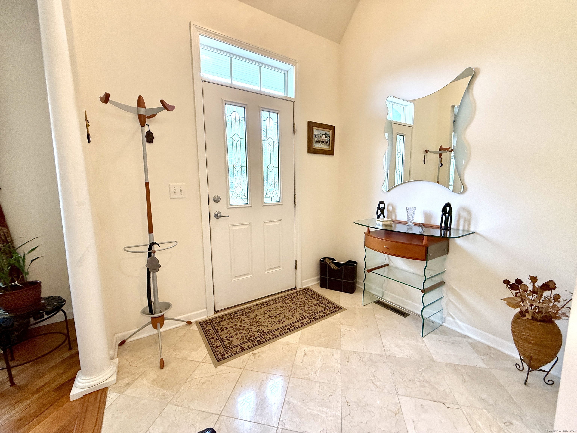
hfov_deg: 102.1
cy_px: 216
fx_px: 233
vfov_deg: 85.7
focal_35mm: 14
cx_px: 288
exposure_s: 1/120
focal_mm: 2.22
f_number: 2.2
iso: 200
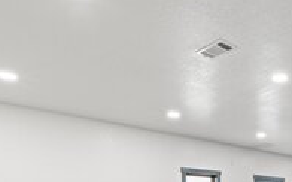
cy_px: 210
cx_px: 279
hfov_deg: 43.6
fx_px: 318
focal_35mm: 40
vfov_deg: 28.4
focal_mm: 12
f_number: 8
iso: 100
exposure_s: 1/6
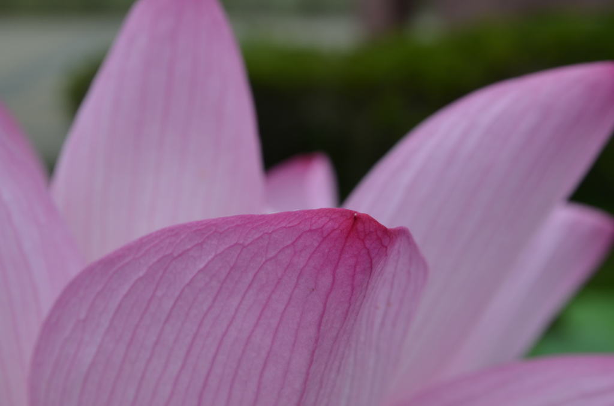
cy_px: 203
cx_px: 307
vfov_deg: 16.5
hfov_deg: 24.7
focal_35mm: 82
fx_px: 1404
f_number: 10
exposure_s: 1/400
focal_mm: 55
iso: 200
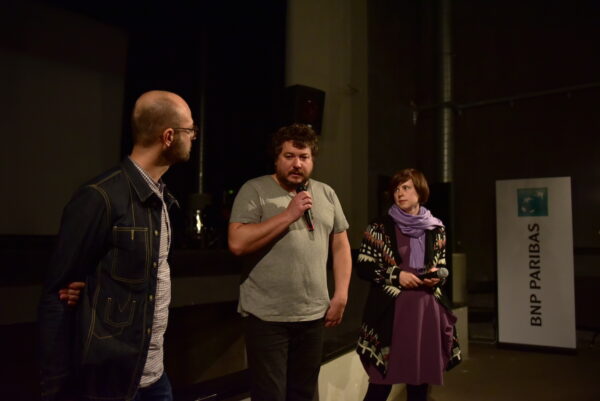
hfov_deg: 58.7
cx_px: 300
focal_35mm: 32
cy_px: 200
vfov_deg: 41.2
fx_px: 534
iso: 2000
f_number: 2.8
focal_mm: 32
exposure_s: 1/125
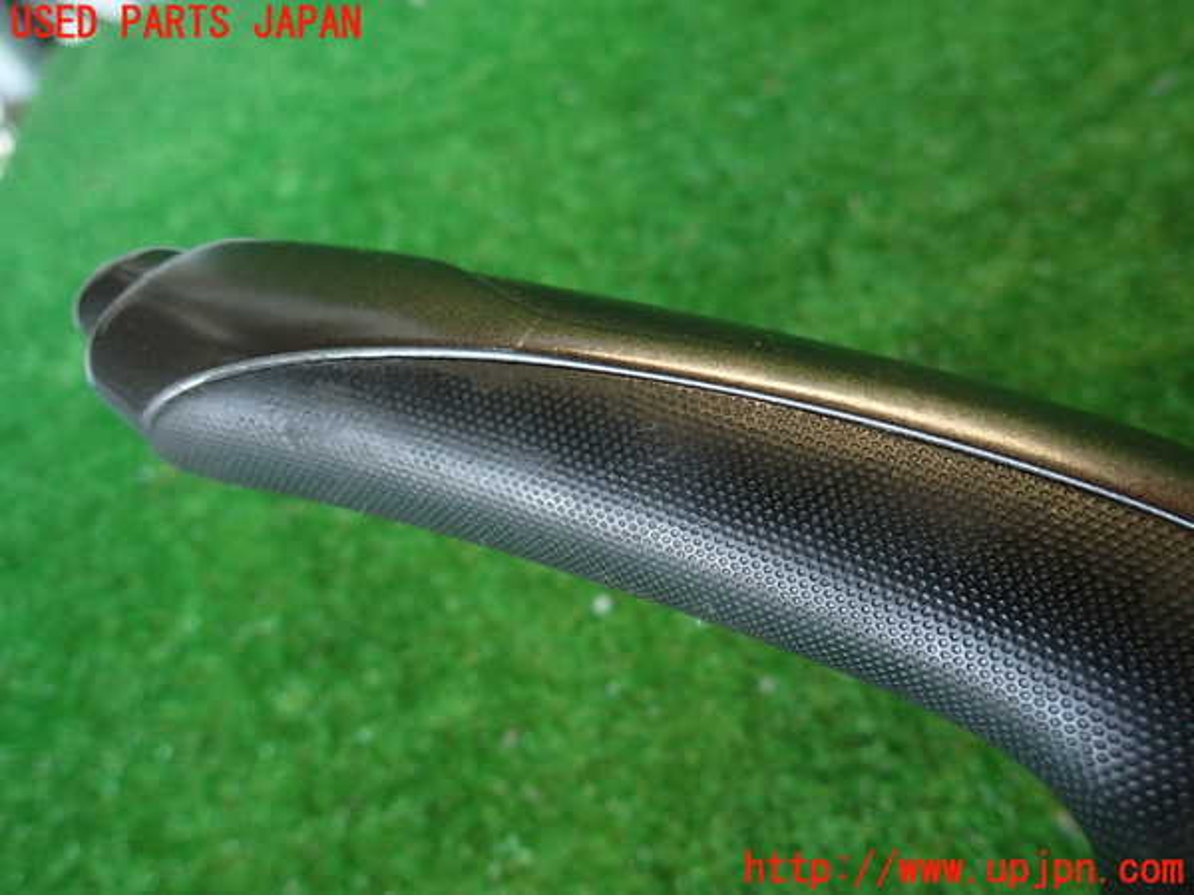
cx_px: 597
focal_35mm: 25
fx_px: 862
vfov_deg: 54.9
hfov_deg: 69.4
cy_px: 448
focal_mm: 4.5
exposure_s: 1/40
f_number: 2
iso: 200
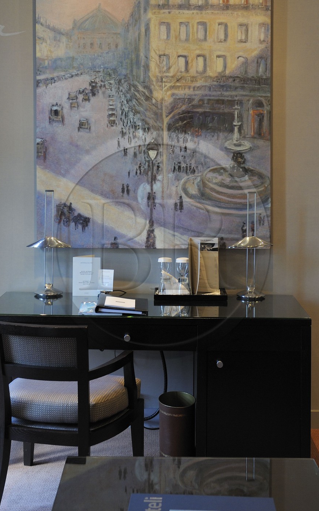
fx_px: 584
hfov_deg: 30.5
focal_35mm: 42
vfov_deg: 47.2
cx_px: 157
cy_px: 245
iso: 800
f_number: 5.6
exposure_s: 1/25
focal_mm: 36
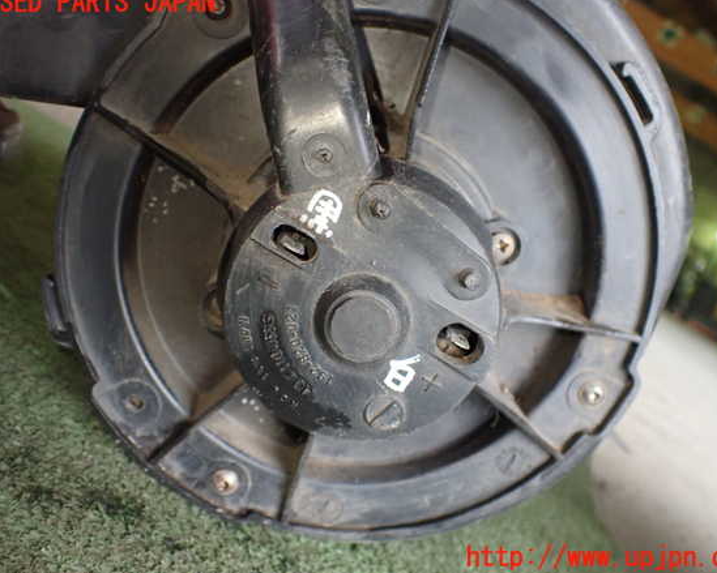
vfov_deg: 45.8
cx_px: 370
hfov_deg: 55.7
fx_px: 679
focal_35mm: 32
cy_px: 281
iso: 800
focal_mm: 5.4
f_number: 2.3
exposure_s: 1/125
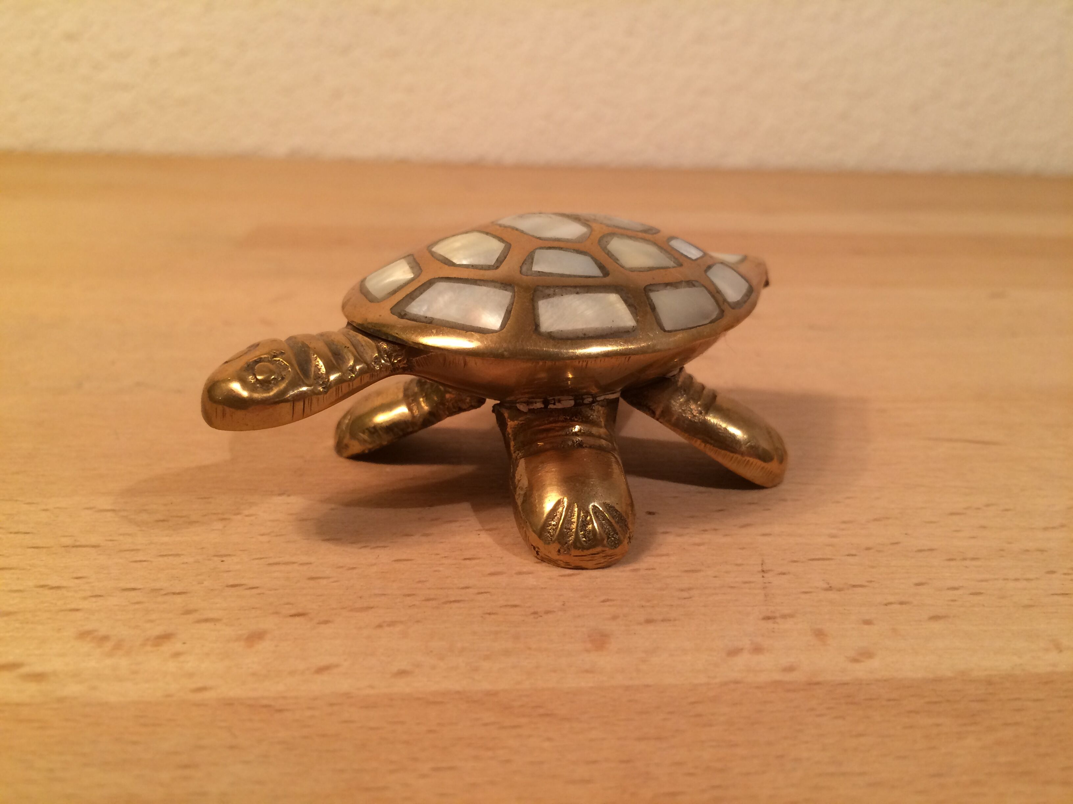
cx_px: 536
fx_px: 899
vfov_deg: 48.2
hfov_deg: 61.7
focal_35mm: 29
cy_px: 402
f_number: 2.2
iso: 64
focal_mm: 4.15
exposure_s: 1/33
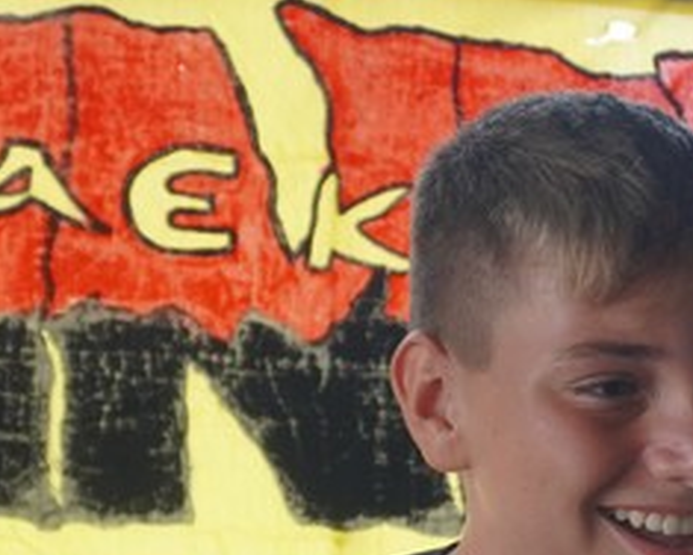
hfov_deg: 15.4
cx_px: 605
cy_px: 782
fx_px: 2539
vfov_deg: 12.0
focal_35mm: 124
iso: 400
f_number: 4
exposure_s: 1/160
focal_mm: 23
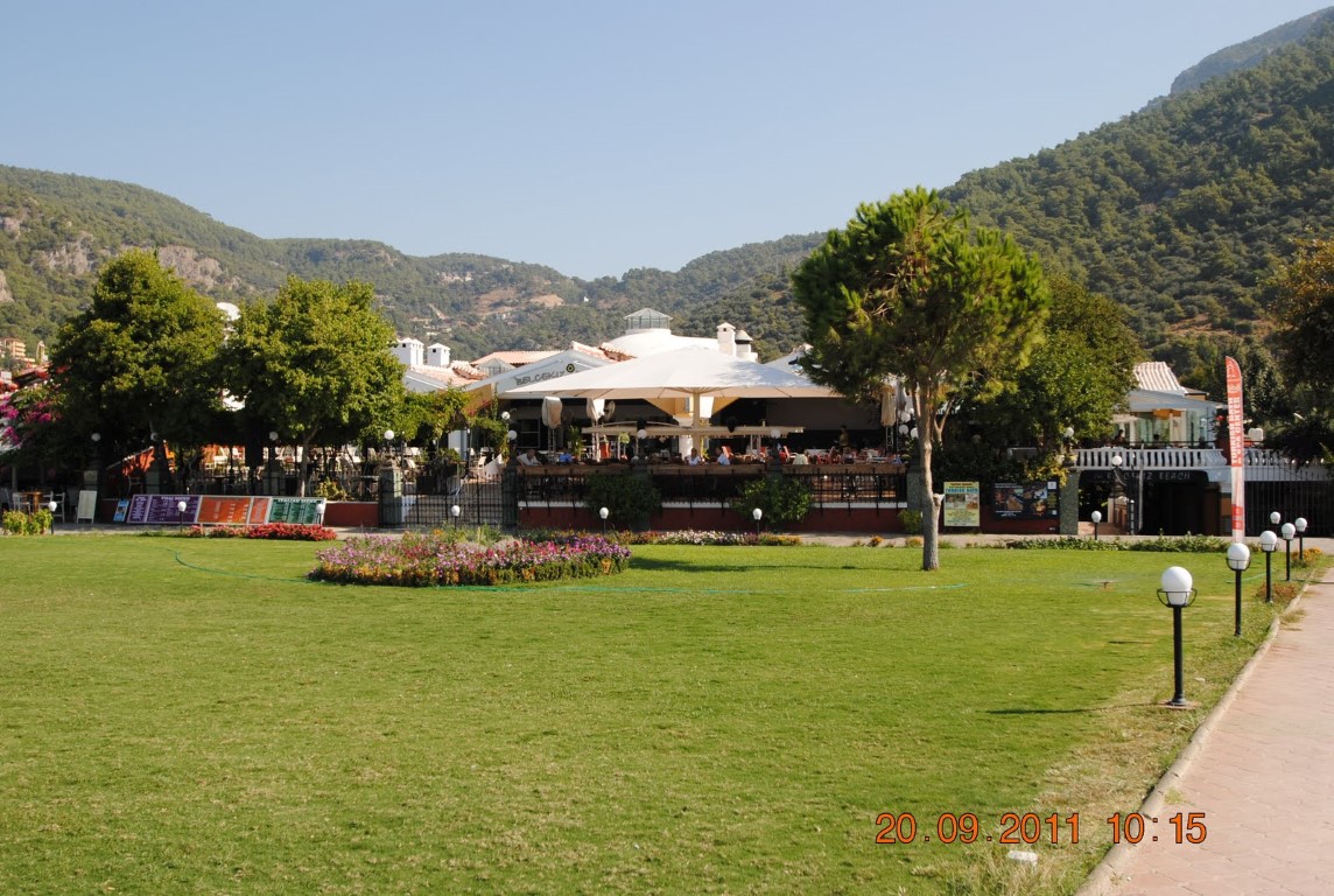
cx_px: 667
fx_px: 1337
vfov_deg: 37.0
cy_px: 448
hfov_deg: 53.0
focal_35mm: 36
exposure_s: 1/200
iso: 100
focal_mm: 24
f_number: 7.1
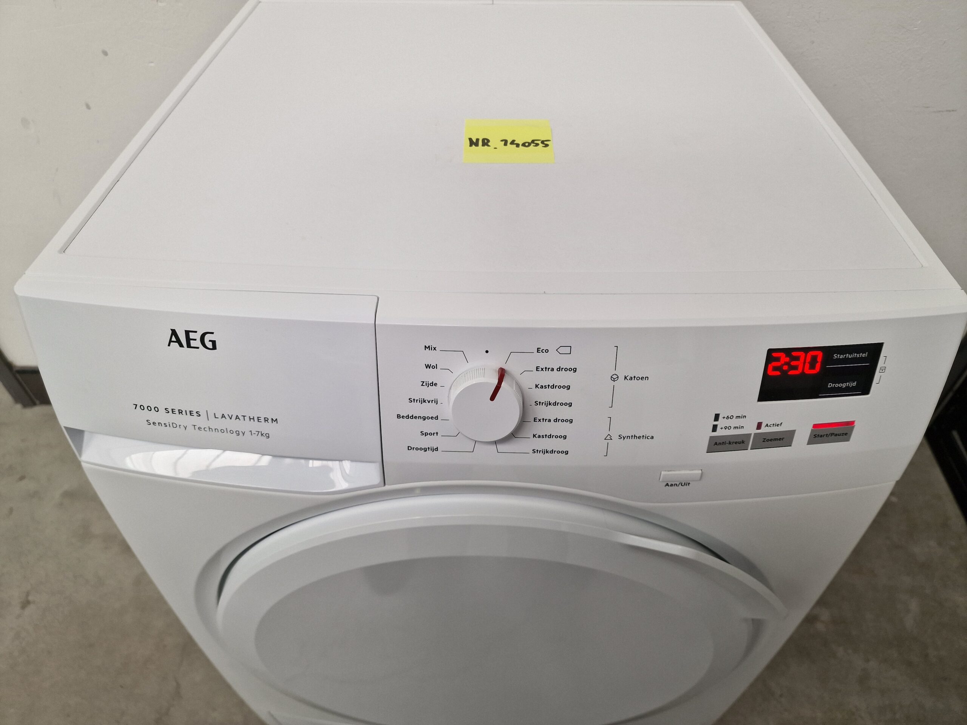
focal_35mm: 23
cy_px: 362
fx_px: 643
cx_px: 484
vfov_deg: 58.9
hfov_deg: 73.9
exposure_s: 1/100
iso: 64
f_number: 1.8
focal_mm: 6.4
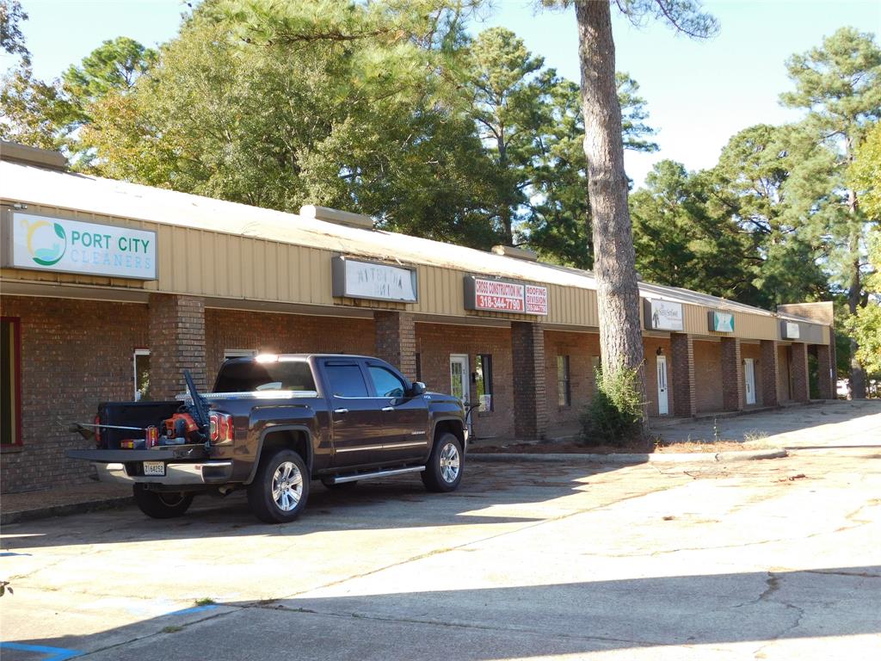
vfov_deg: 32.2
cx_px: 440
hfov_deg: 42.1
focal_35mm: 45
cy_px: 330
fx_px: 1145
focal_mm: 8
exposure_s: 1/250
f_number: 3.7
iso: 125
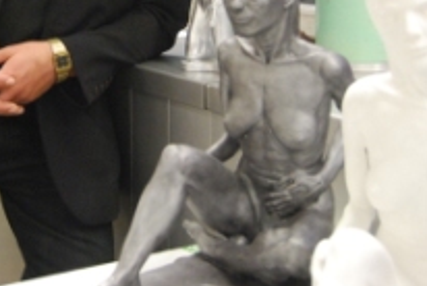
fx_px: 1010
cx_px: 87
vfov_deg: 15.7
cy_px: -23
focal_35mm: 85
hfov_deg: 23.5
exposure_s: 1/40
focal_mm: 26
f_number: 4
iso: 1600
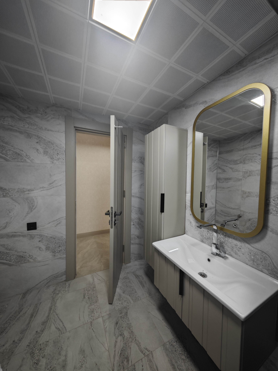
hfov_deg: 94.5
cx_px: 139
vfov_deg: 110.5
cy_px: 186
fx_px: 128
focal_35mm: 12
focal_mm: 2.03
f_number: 1.8
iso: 200
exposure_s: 1/50
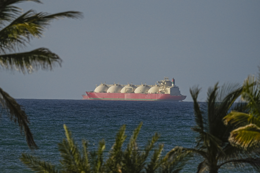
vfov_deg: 2.8
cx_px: 130
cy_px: 86
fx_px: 3531
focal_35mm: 489
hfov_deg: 4.2
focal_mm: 326
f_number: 6.3
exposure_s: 1/5000
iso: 200
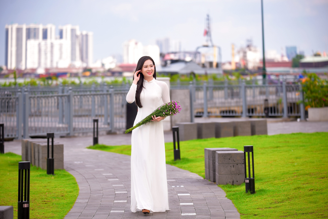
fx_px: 1094
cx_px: 164
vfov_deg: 11.4
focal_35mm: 120
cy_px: 110
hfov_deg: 17.1
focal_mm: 120
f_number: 2.8
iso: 100
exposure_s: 1/640
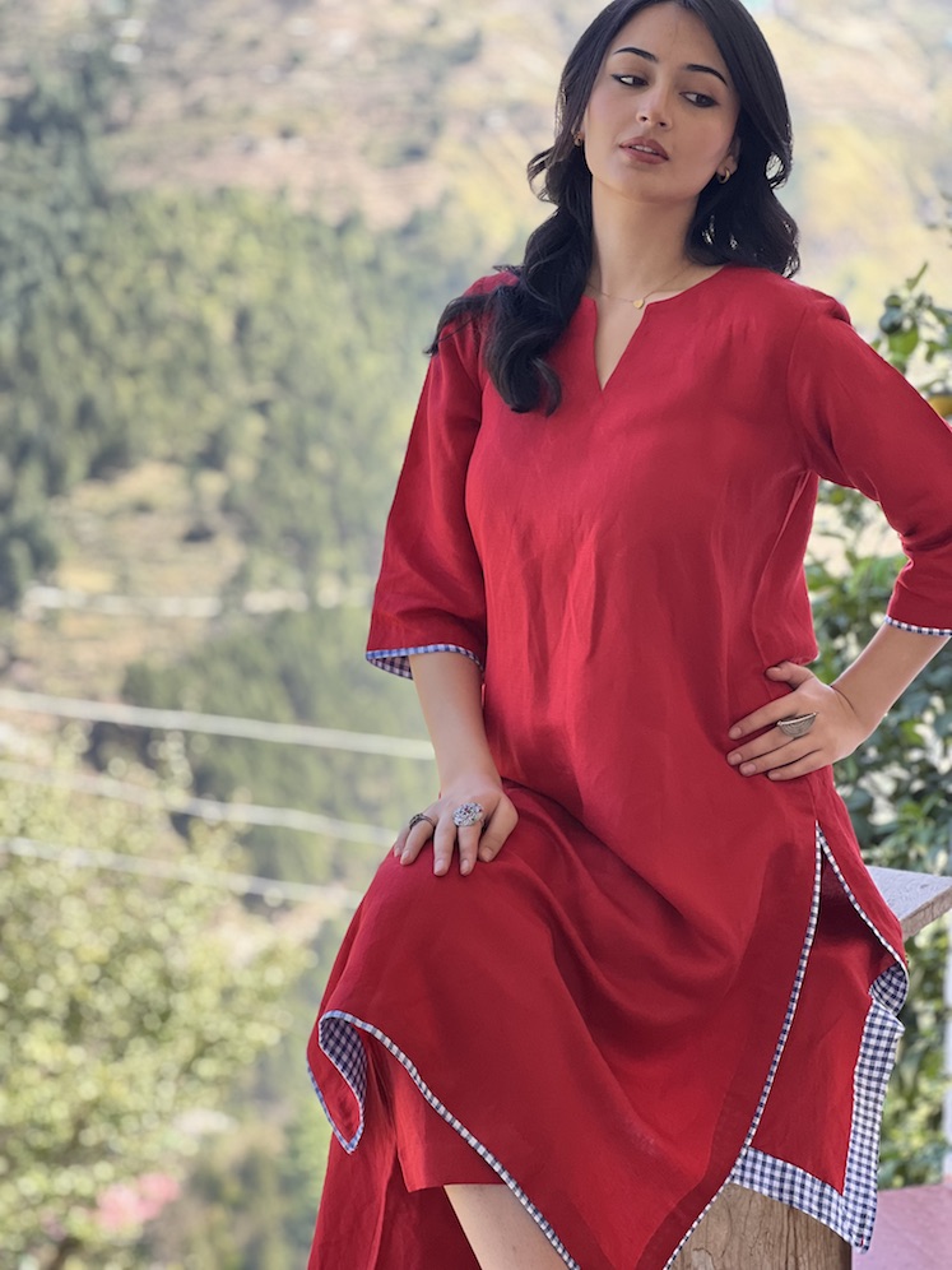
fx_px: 2824
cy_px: 635
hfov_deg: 19.1
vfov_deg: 25.3
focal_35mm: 77
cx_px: 476
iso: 50
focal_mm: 9
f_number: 2.8
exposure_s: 1/121
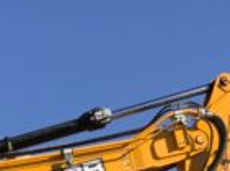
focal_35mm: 132
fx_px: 875
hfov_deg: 14.5
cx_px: -54
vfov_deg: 10.3
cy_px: 340
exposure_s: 1/1912
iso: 16
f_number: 1.8
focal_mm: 3
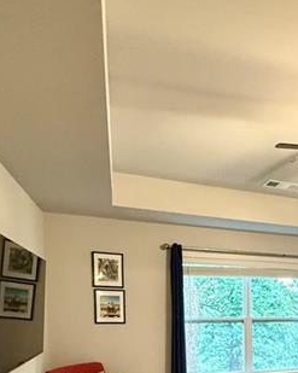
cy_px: 343
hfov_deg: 38.2
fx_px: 375
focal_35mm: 34
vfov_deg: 47.0
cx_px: 303
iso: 640
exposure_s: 1/60
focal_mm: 2.22
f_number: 2.2
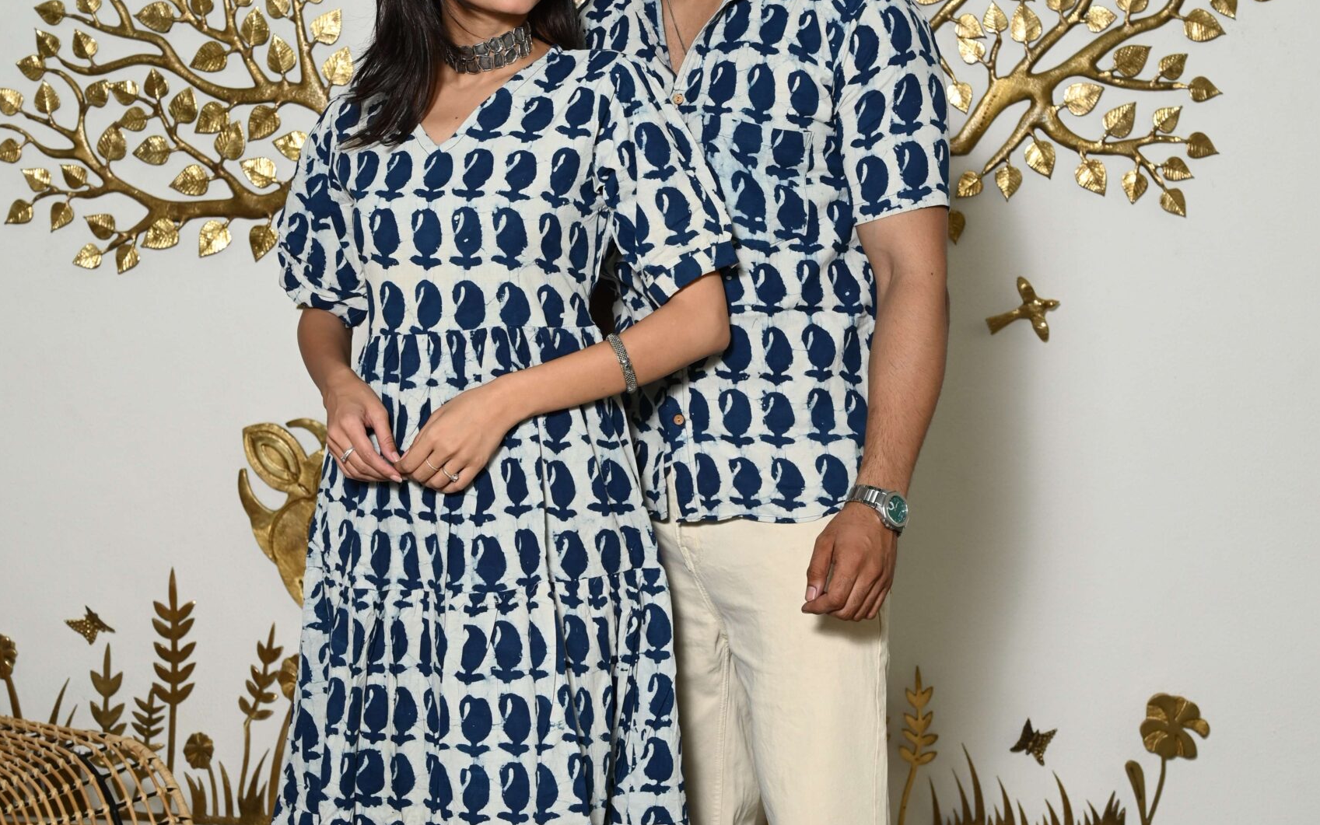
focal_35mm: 63
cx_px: 660
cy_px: 442
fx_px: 2267
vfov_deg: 20.6
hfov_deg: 32.5
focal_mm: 41
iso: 400
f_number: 5.6
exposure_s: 1/160
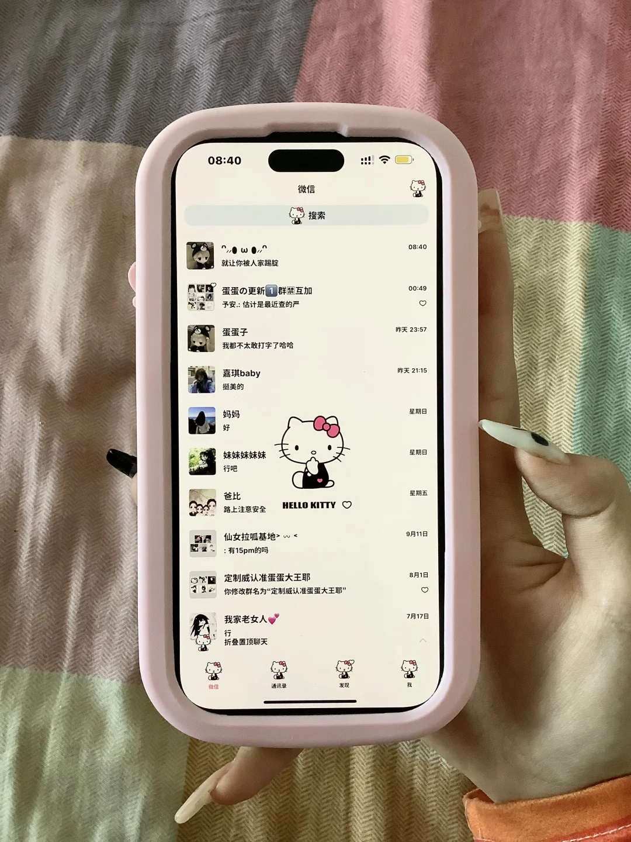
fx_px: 753
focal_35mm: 31
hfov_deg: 45.4
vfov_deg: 58.4
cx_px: 316
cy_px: 421
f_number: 2.4
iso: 160
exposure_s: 1/60
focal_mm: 3.3
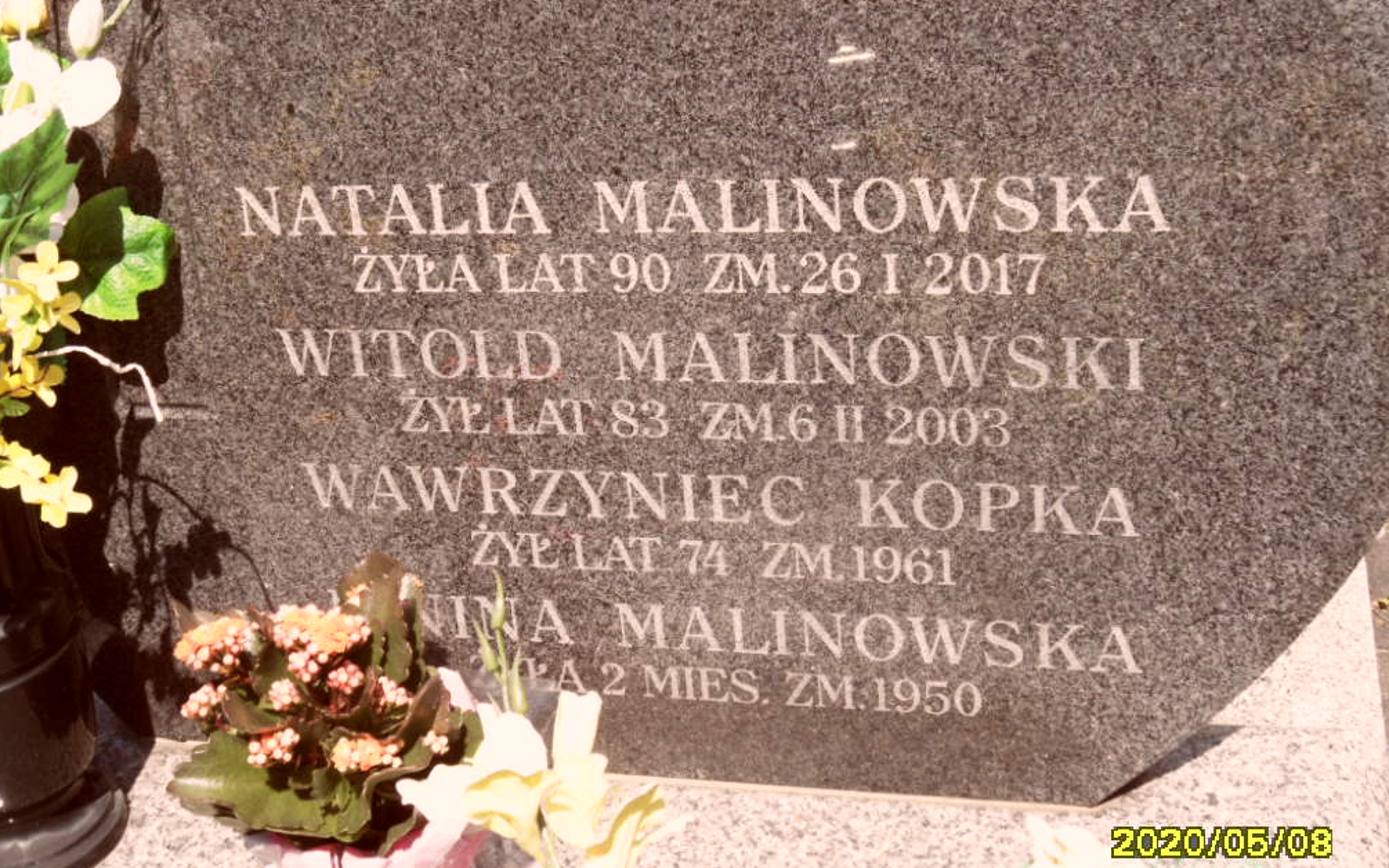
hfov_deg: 37.5
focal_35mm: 54
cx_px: 691
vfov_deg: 24.0
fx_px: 2044
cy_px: 422
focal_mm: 8.2
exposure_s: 1/500
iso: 80
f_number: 3.8
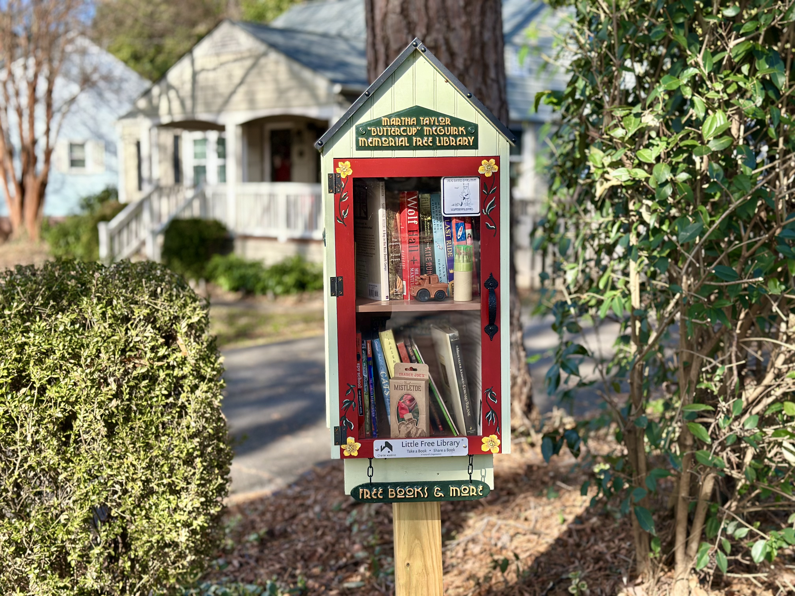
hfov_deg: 39.7
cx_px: 398
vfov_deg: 30.3
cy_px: 298
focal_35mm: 48
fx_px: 1102
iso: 80
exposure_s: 1/1041
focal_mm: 6.86
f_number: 1.78
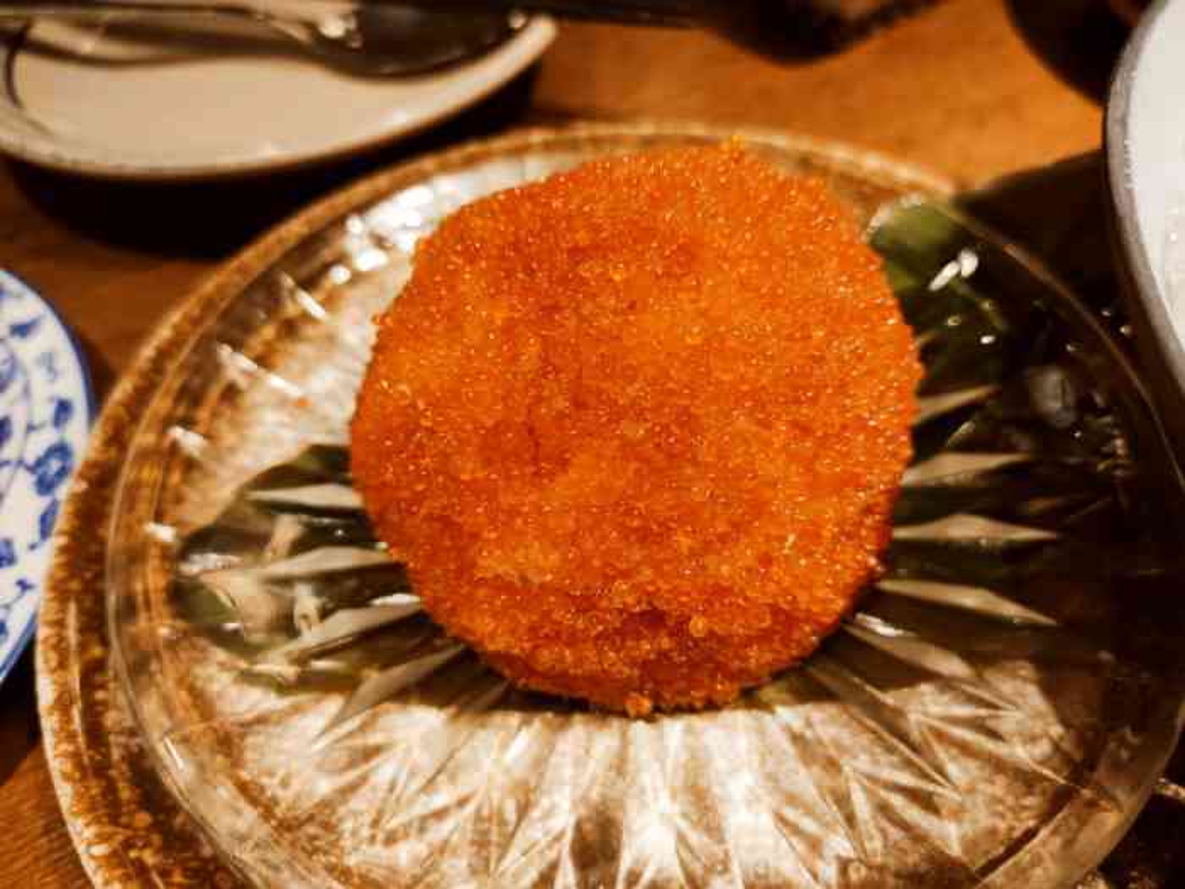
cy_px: 444
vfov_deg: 53.1
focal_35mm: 26
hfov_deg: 67.3
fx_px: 890
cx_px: 592
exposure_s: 1/60.2
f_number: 1.75
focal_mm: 4.75
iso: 331
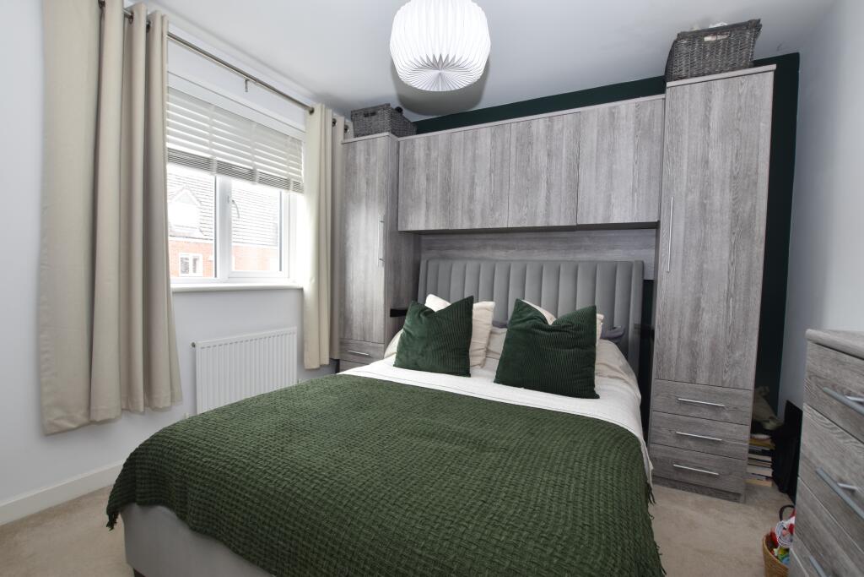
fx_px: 360
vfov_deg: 77.3
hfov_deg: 100.4
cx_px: 432
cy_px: 288
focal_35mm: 15
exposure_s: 1/6
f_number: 6.3
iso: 100
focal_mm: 10
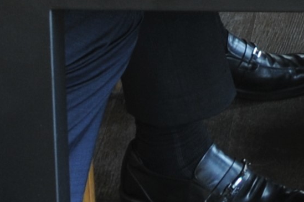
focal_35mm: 205
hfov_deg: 9.8
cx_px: 426
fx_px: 1728
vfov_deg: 5.9
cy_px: -522
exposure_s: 1/13
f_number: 3.5
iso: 200
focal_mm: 18
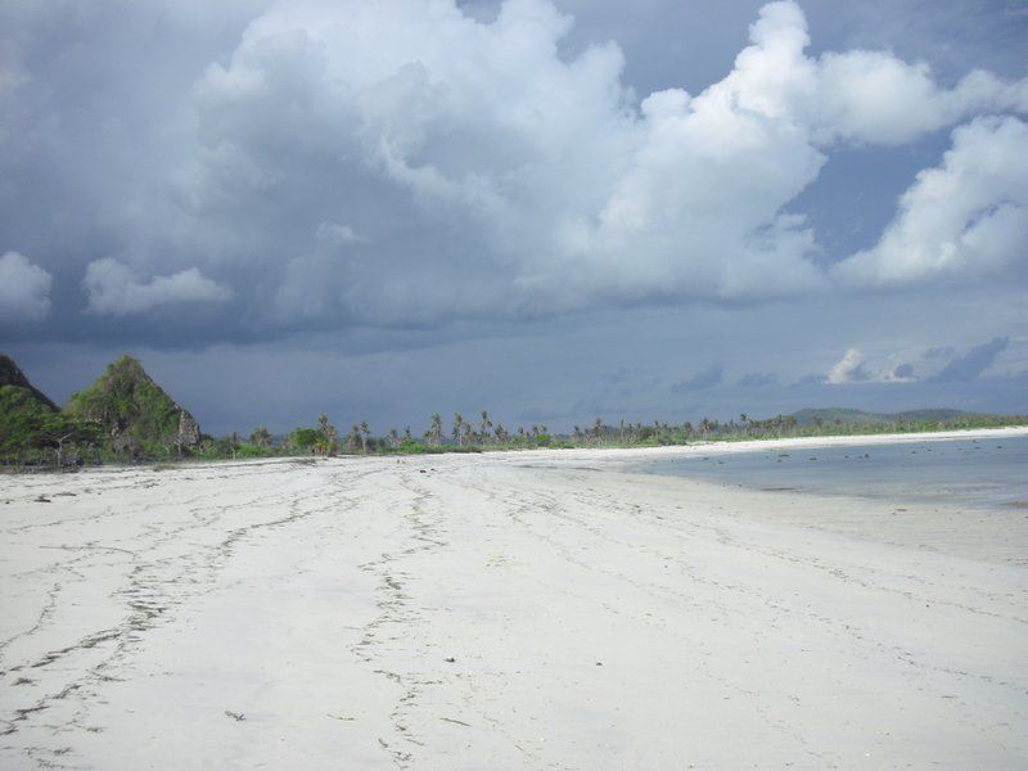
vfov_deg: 37.7
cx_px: 514
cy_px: 386
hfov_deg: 49.0
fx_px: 1128
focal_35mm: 38
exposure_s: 1/250
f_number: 8
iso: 100
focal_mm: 6.2
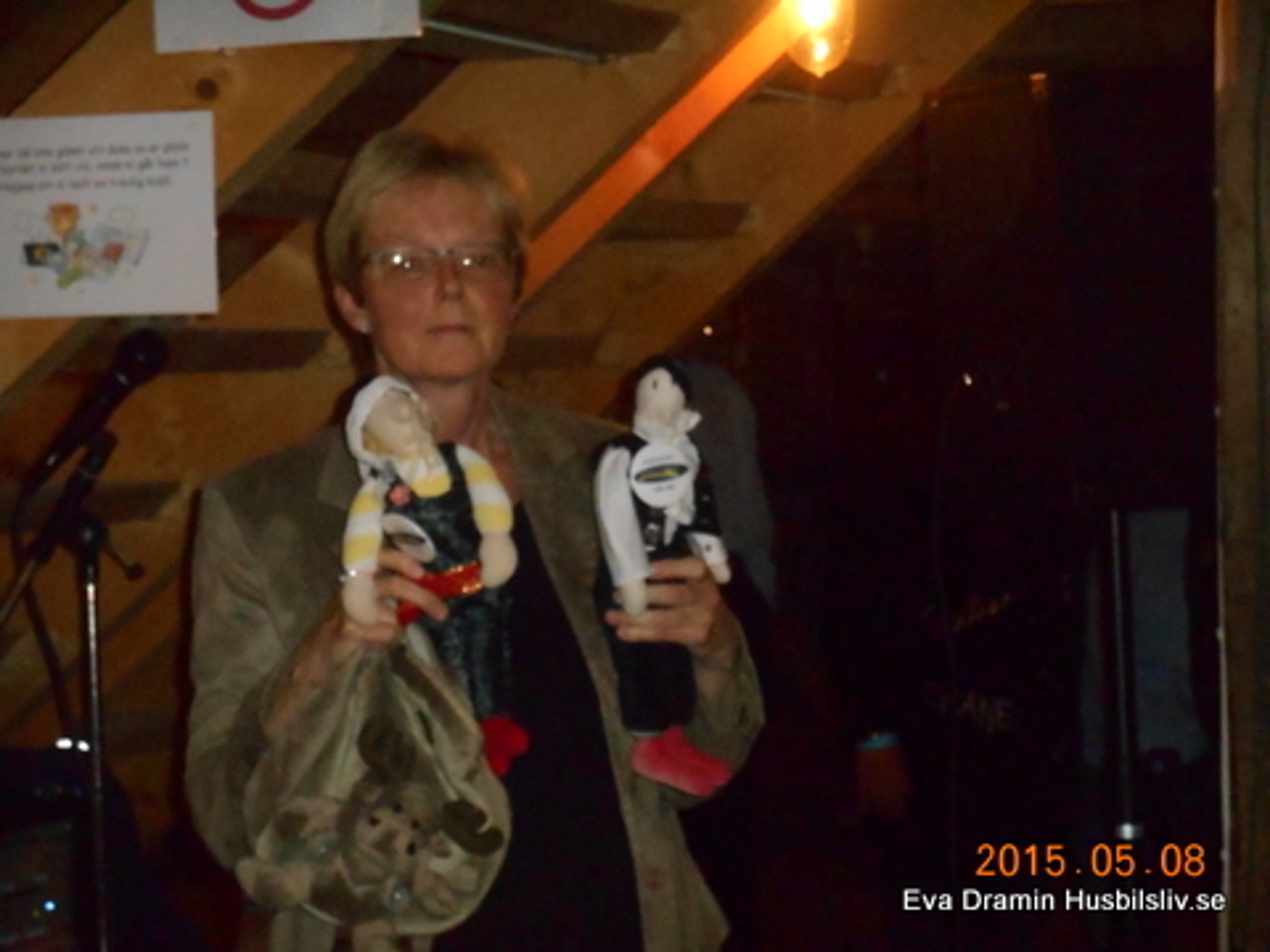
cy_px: 476
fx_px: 4439
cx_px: 635
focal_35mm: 121
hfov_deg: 16.3
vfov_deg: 12.2
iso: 1600
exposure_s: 1/60
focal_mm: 21.5
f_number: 5.4
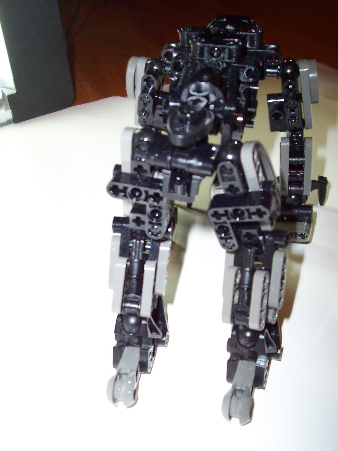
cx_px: 169
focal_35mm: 37
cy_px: 226
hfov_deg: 38.7
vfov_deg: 50.1
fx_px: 482
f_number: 2.8
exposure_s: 1/60
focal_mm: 5.6
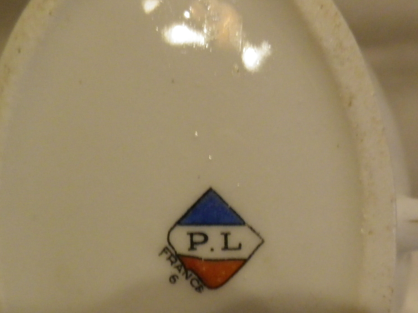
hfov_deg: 48.8
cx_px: 243
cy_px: 228
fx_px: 459
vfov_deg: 37.0
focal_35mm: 38
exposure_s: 1/20
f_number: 3.5
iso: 400
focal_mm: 4.5
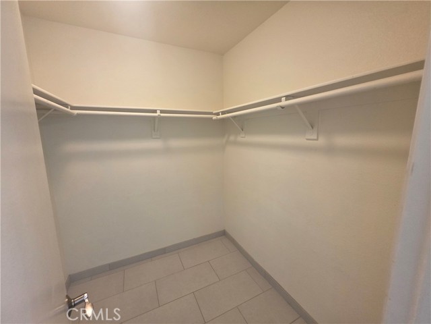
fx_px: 162
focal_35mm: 13
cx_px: 216
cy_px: 162
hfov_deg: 106.2
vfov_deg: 89.9
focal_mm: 2.2
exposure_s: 1/120
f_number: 1.9
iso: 200
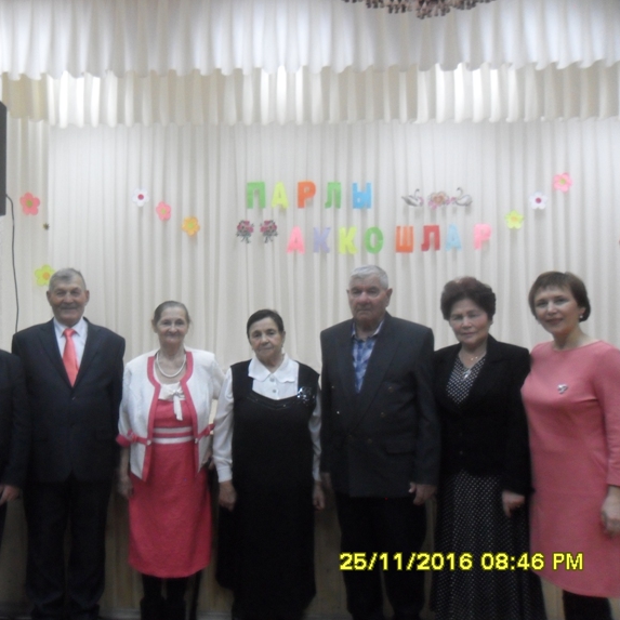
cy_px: 309
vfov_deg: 51.1
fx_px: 648
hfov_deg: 50.2
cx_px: 206
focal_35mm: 32
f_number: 3.5
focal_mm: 4.9
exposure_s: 1/30
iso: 320
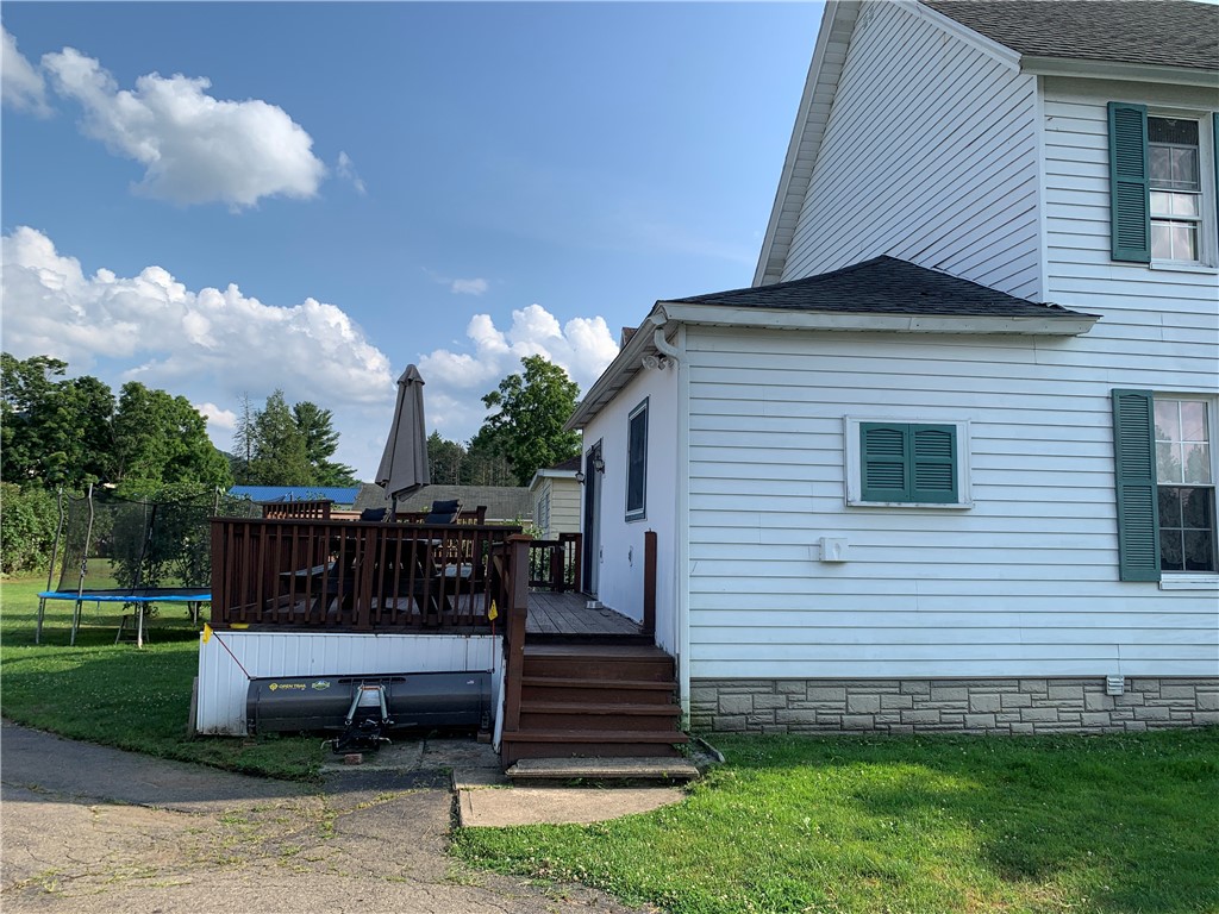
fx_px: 916
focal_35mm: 26
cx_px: 610
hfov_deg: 67.3
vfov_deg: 53.1
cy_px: 457
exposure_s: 1/1880
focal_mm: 4.25
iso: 25
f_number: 1.8
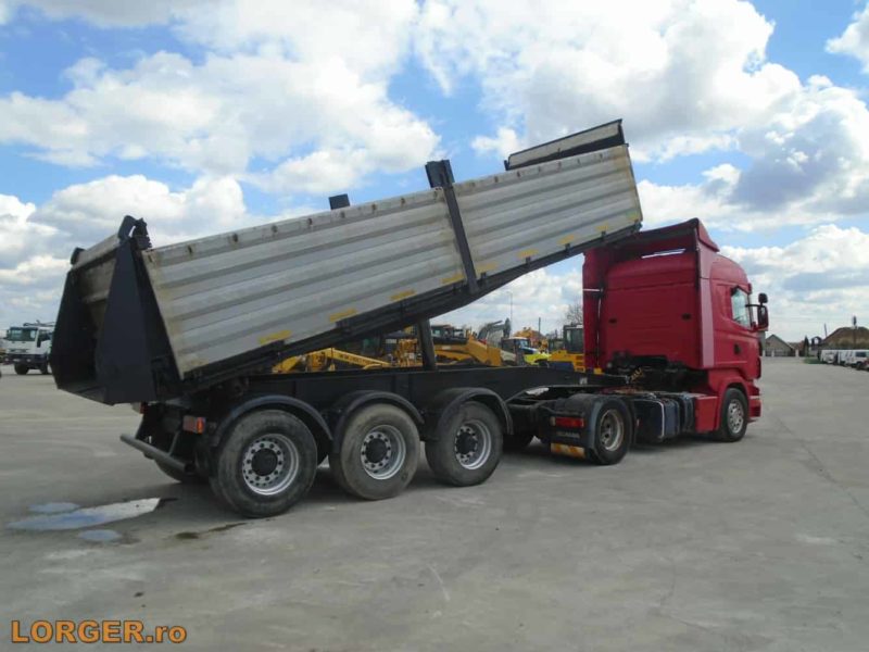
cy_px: 326
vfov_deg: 53.1
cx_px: 434
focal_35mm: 26
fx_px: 653
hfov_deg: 67.3
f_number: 8
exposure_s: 1/200
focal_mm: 4.6
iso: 100
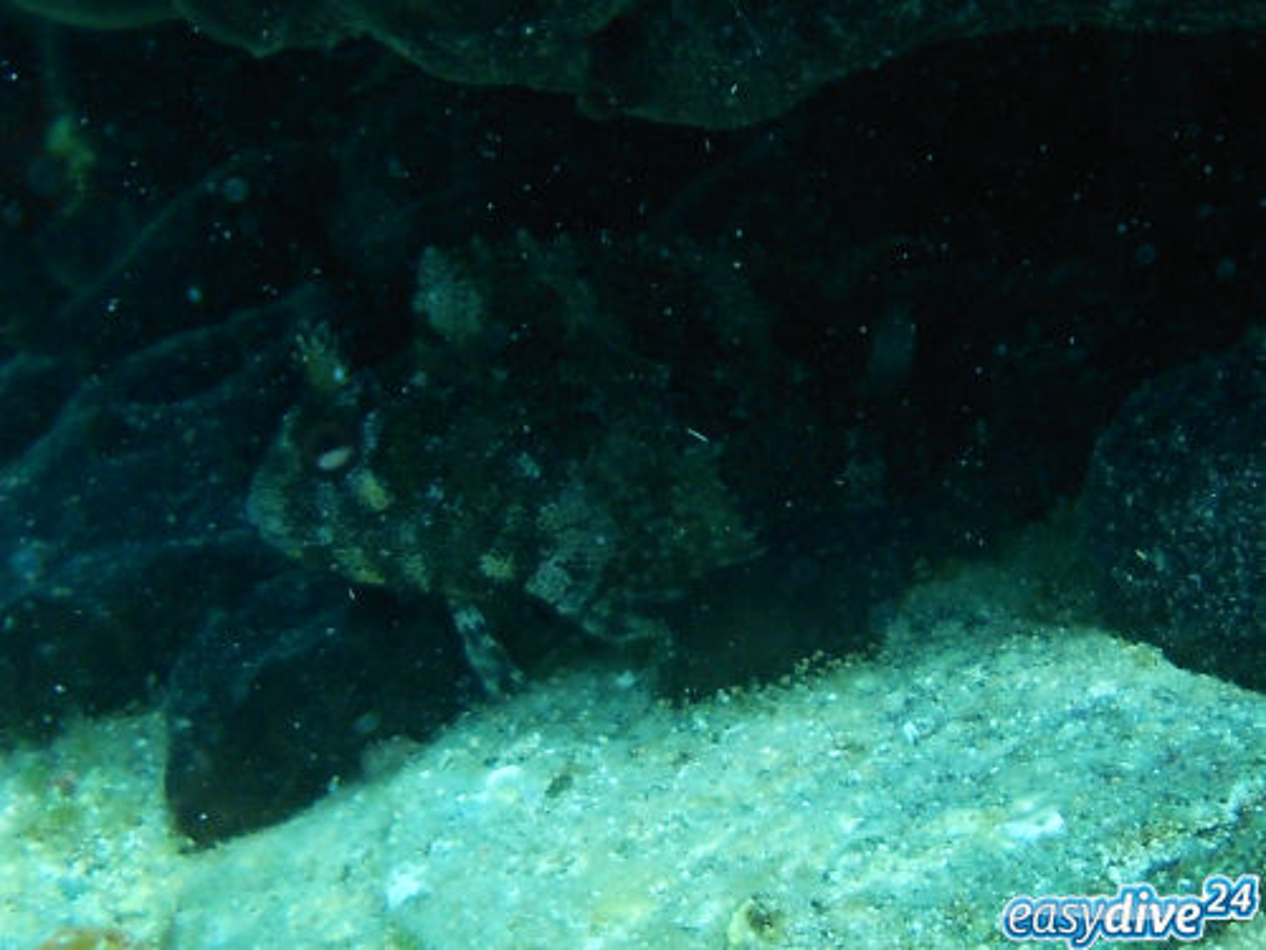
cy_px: 475
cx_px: 633
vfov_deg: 53.1
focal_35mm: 26
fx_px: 951
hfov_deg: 67.3
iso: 80
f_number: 3.2
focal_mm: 4.6
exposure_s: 1/160
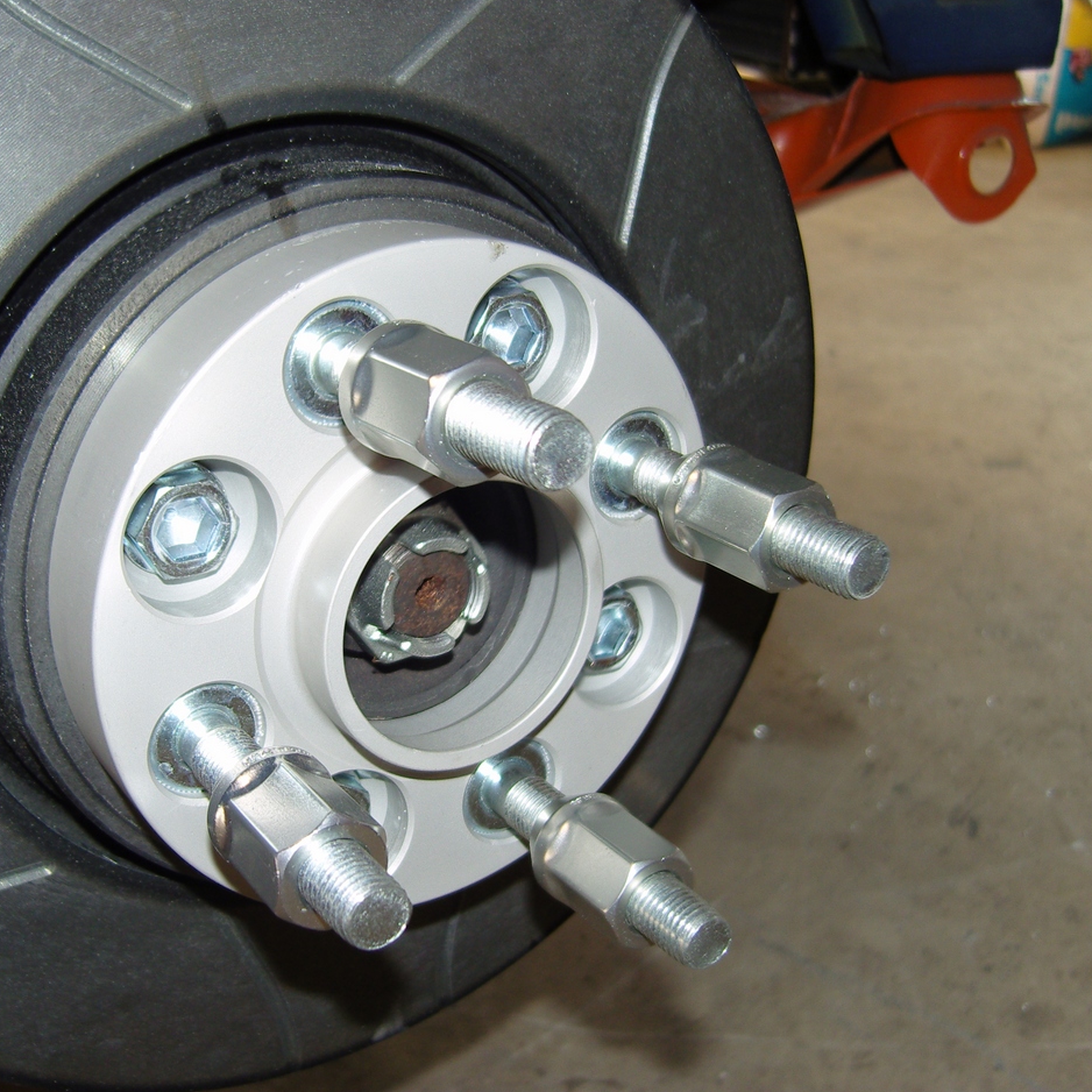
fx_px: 1463
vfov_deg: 40.9
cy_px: 539
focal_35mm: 41
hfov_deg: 40.7
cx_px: 430
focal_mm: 7.3
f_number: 2.8
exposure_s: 1/40
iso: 100
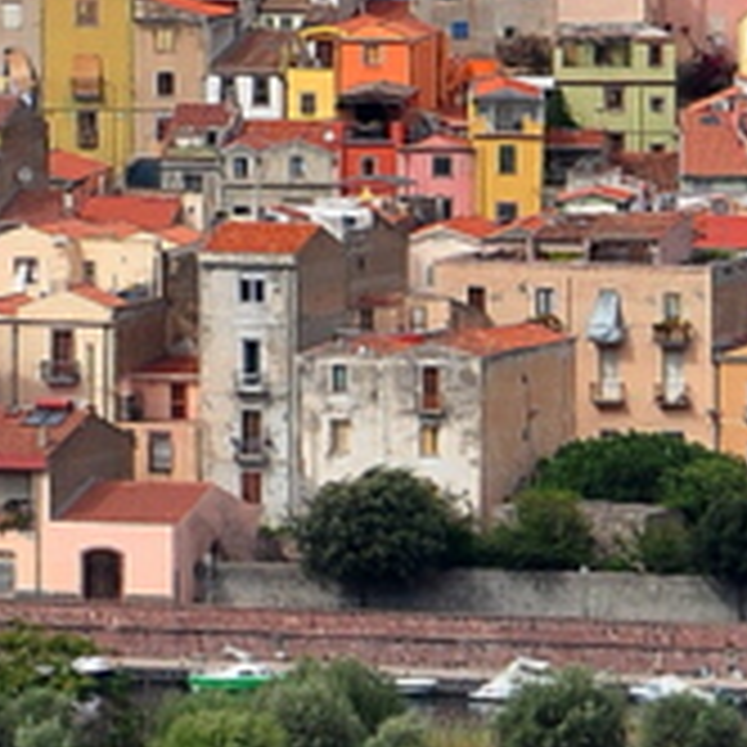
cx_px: -108
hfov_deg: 2.6
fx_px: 16275
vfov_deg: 2.6
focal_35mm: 667
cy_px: 148
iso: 400
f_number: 8
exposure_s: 1/1000
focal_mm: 85
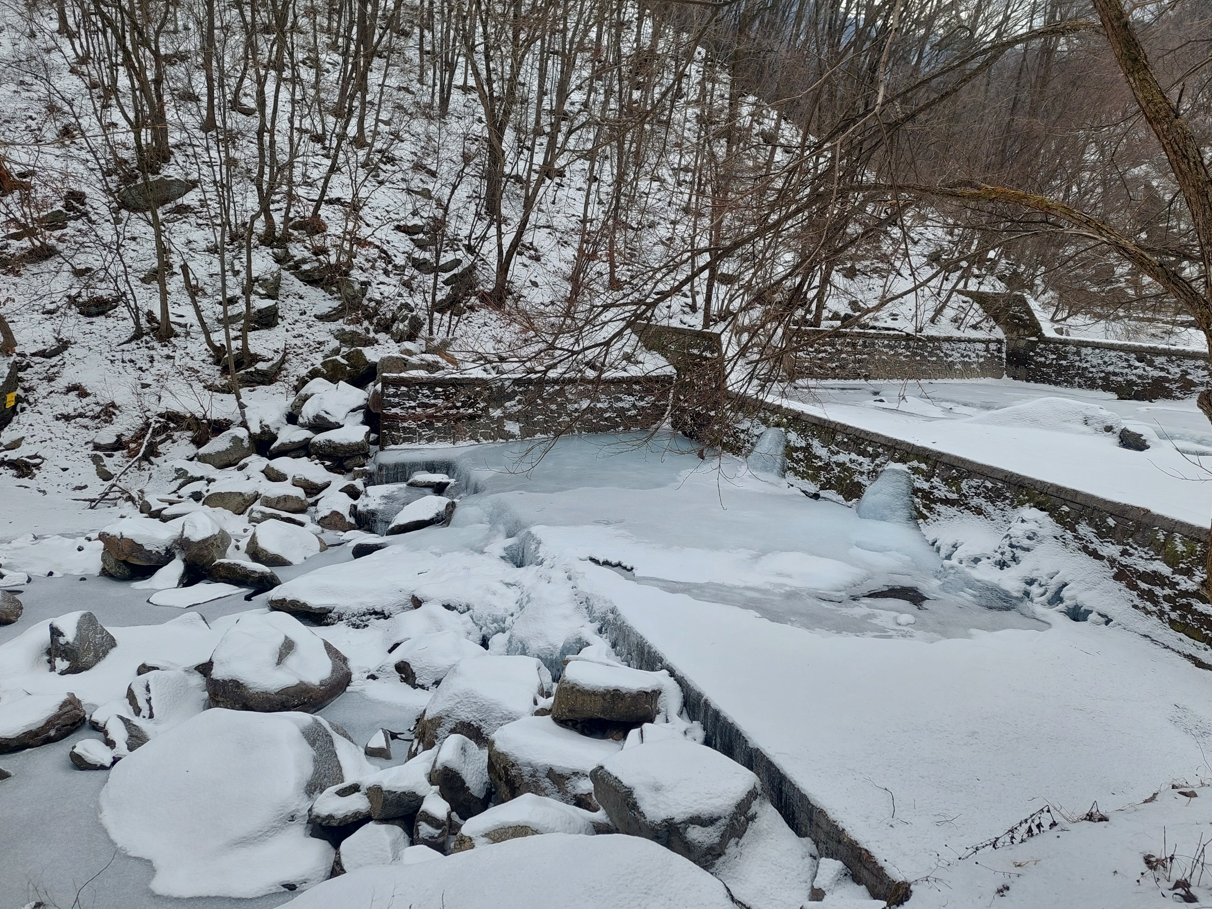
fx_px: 945
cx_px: 643
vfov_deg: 51.3
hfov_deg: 65.3
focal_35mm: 27
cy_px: 431
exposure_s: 1/780
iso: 40
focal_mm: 5.23
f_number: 1.8
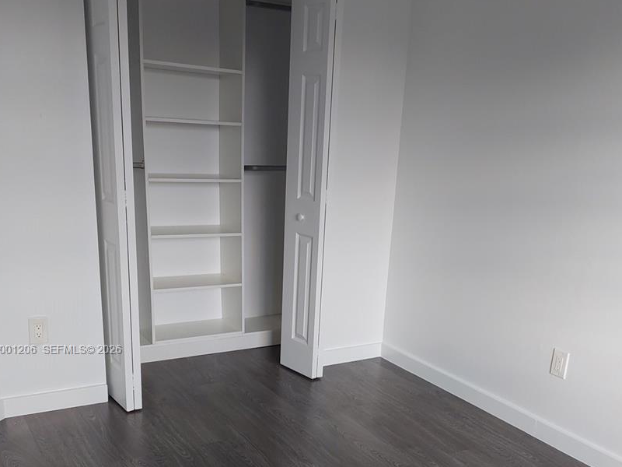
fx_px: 647
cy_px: 350
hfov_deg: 51.3
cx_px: 327
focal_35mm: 36
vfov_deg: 38.6
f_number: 1.8
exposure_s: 1/60
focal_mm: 5.23
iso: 160
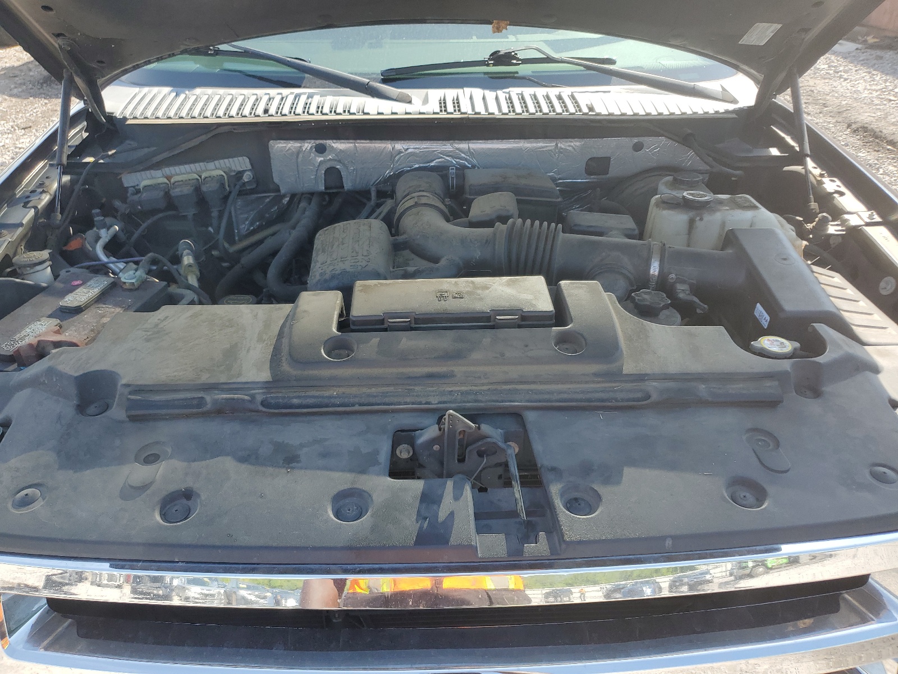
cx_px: 449
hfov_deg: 67.3
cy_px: 337
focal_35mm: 26
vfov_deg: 53.1
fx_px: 674
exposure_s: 1/769
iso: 50
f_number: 1.5
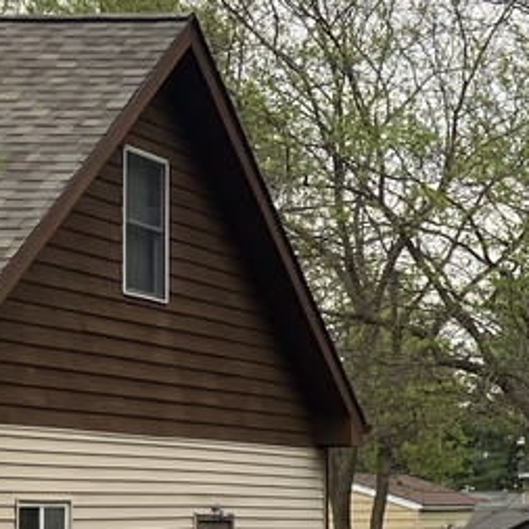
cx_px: 1227
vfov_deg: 12.3
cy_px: 500
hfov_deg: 10.7
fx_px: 2438
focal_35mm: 141
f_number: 1.8
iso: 32
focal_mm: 3.99
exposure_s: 1/277
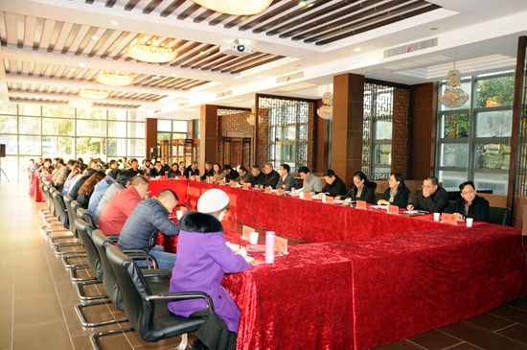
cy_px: 175
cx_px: 264
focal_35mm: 27
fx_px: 395
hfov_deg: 67.5
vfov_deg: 47.8
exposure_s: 1/60
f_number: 4
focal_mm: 18
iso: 720
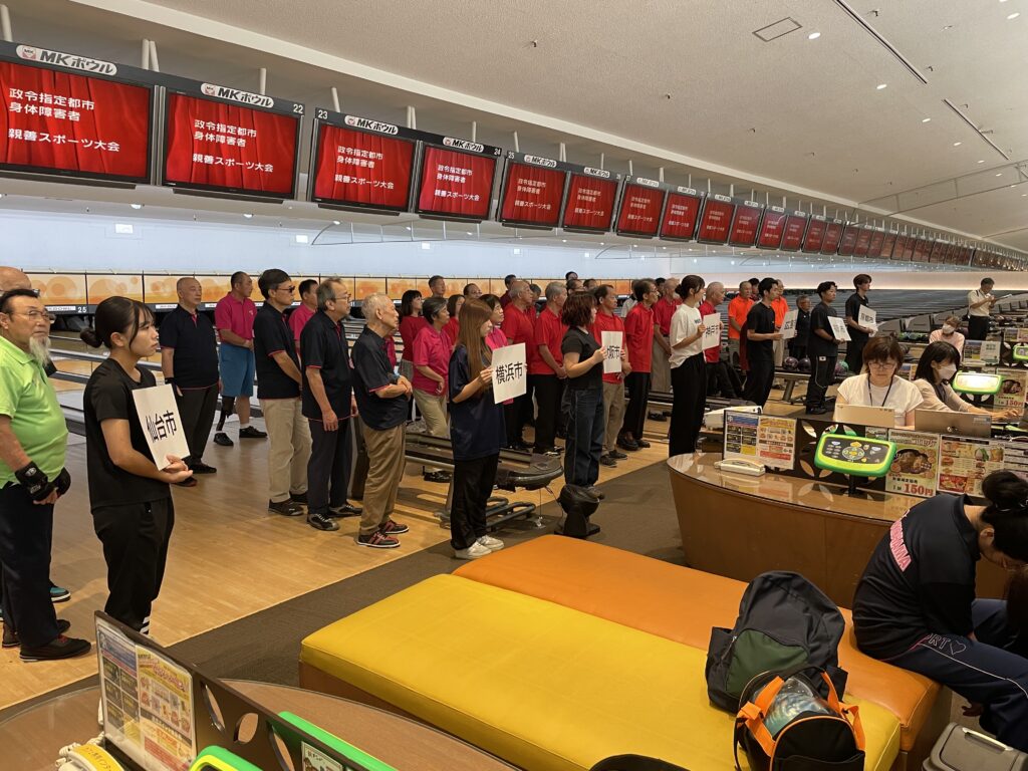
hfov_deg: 67.3
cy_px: 386
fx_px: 772
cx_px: 514
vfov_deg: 53.1
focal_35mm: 26
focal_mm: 4.2
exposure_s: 1/60
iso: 100
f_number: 1.6
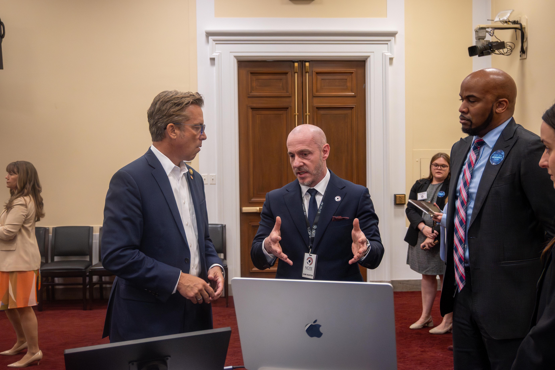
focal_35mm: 41
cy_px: 185
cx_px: 278
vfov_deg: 32.4
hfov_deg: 47.2
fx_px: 636
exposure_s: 1/160
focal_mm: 27.5
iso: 1000
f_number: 4.5
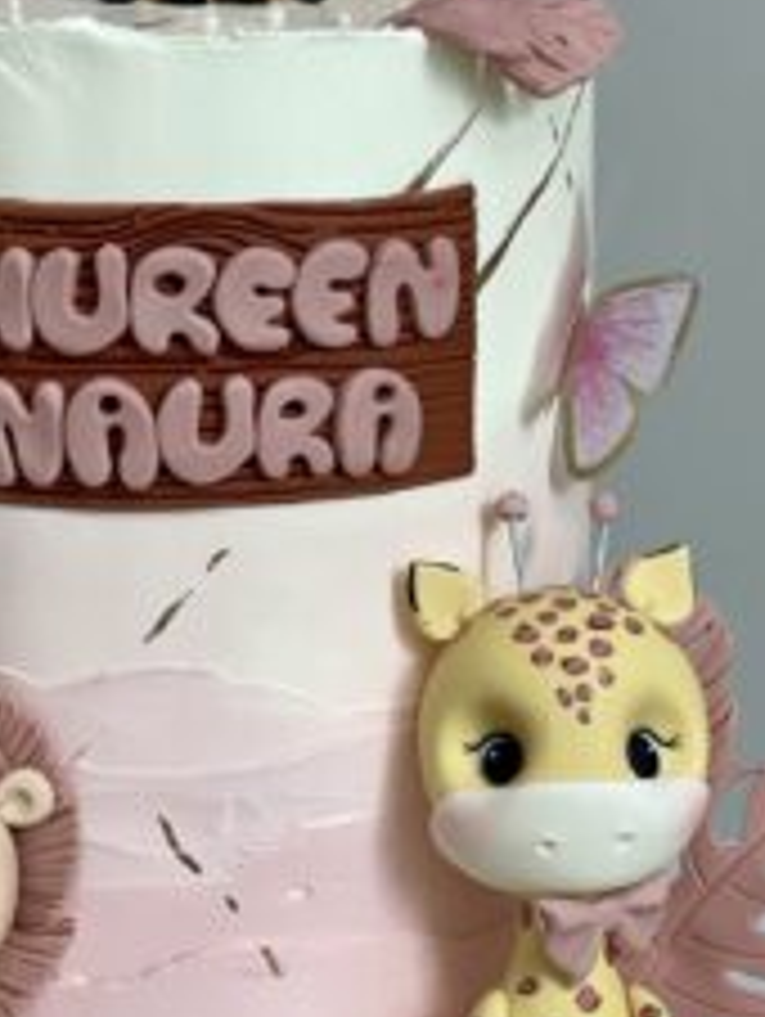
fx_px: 4441
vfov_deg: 13.0
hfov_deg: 9.8
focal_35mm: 151
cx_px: 171
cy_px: 335
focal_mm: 7.5
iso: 20
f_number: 2.2
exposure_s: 1/103
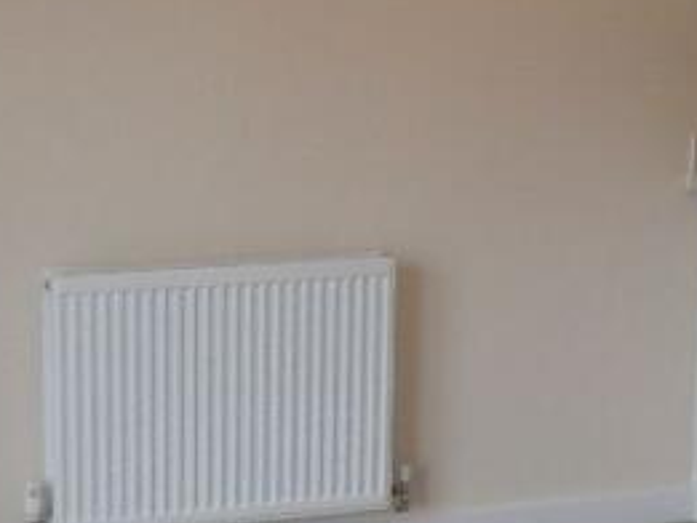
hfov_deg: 20.8
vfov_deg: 15.7
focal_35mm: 94
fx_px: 1894
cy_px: 267
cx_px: 259
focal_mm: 4.3
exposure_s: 1/30
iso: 80
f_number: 3.1
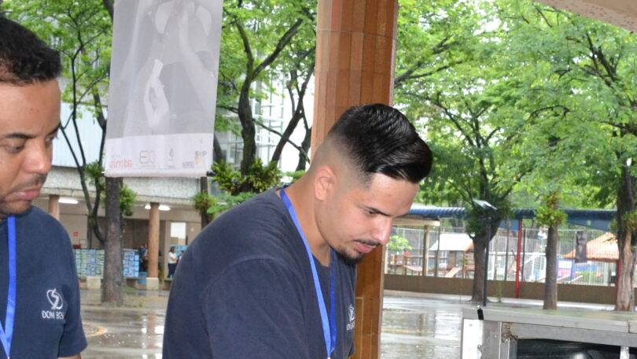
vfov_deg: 17.2
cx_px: 510
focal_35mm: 67
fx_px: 1132
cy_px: 428
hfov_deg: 30.7
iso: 1400
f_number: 3.5
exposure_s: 1/60
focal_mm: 18
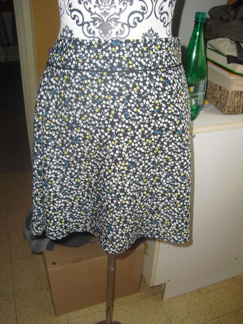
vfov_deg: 51.4
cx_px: 122
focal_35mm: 36
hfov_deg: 39.7
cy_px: 162
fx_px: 337
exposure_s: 1/60
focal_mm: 6.3
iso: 100
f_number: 3.1
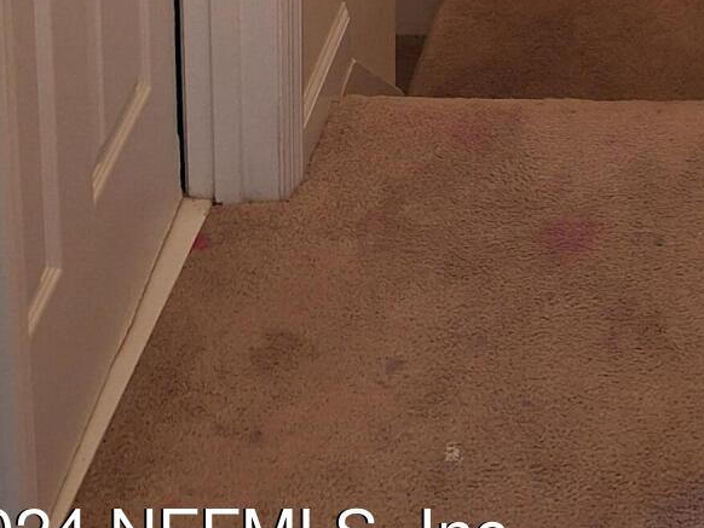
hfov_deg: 23.1
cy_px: -563
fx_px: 1607
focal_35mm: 79
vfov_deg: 14.9
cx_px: 790
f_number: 1.8
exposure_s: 1/30
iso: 250
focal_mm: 5.54
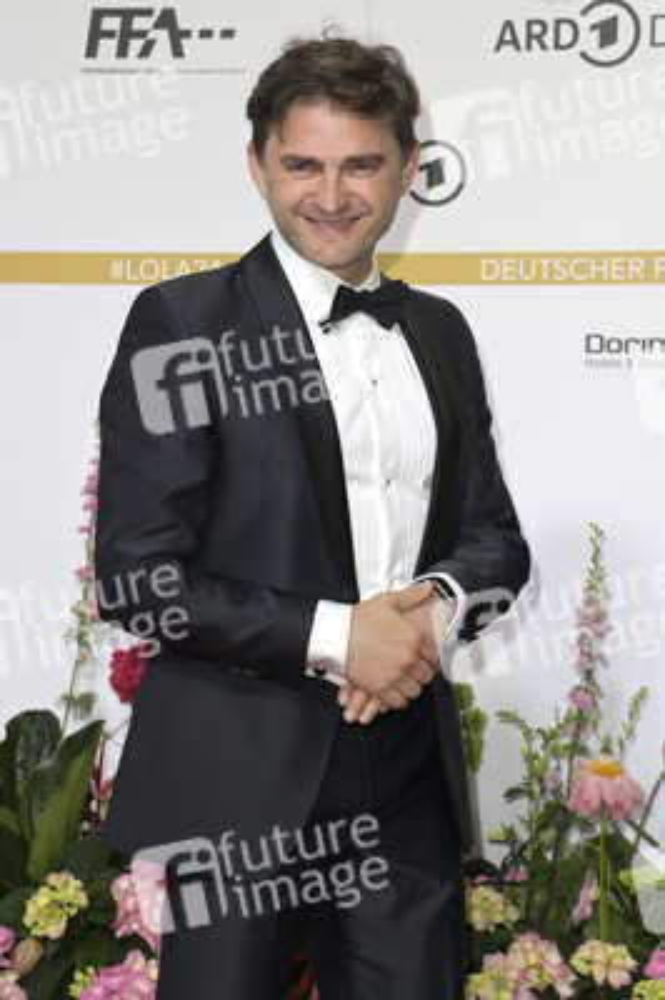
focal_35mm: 105
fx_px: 2914
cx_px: 332
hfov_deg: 13.0
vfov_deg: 19.5
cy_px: 500
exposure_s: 1/250
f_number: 6.3
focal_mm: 105
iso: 640
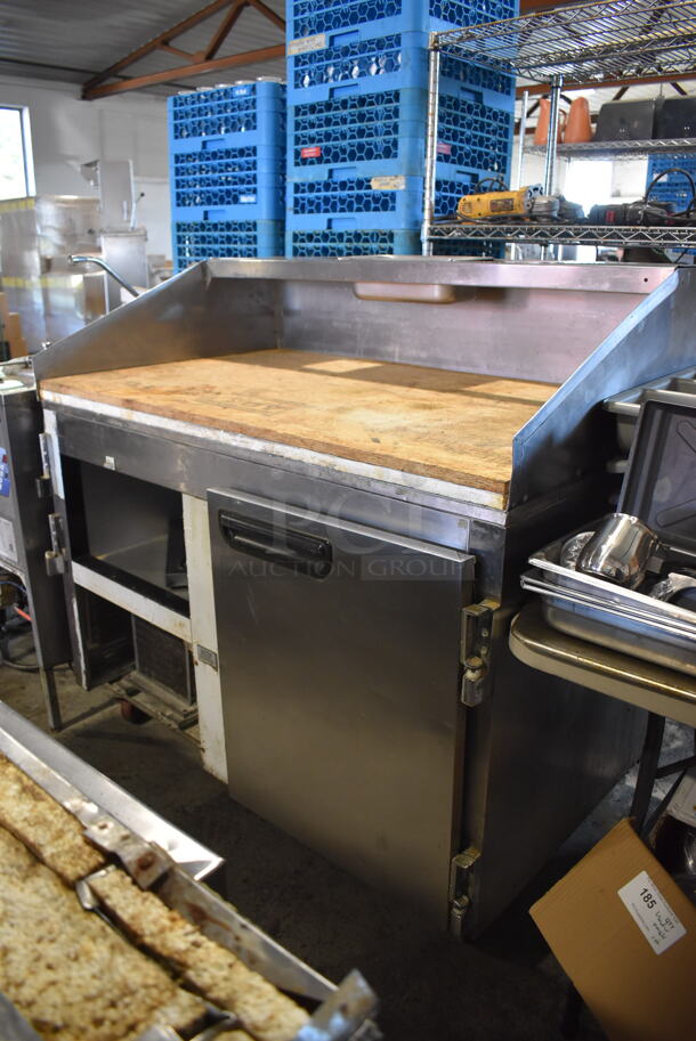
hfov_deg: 48.0
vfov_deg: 67.3
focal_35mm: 27
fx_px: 782
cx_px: 348
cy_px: 520
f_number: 3.5
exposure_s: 1/125
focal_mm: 18
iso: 1600
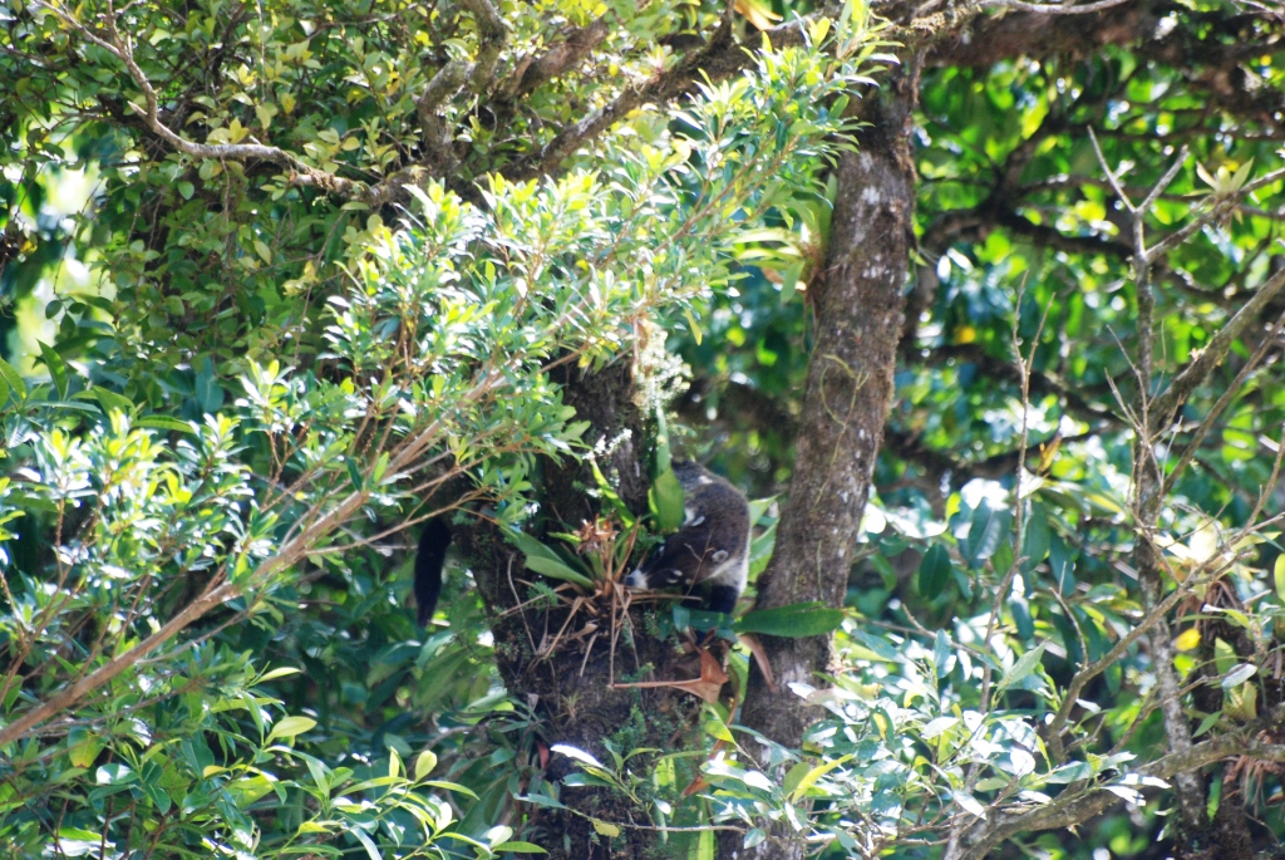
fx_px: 16078
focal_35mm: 450
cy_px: 430
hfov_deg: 4.6
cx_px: 642
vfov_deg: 3.1
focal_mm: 300
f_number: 5.6
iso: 400
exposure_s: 1/160
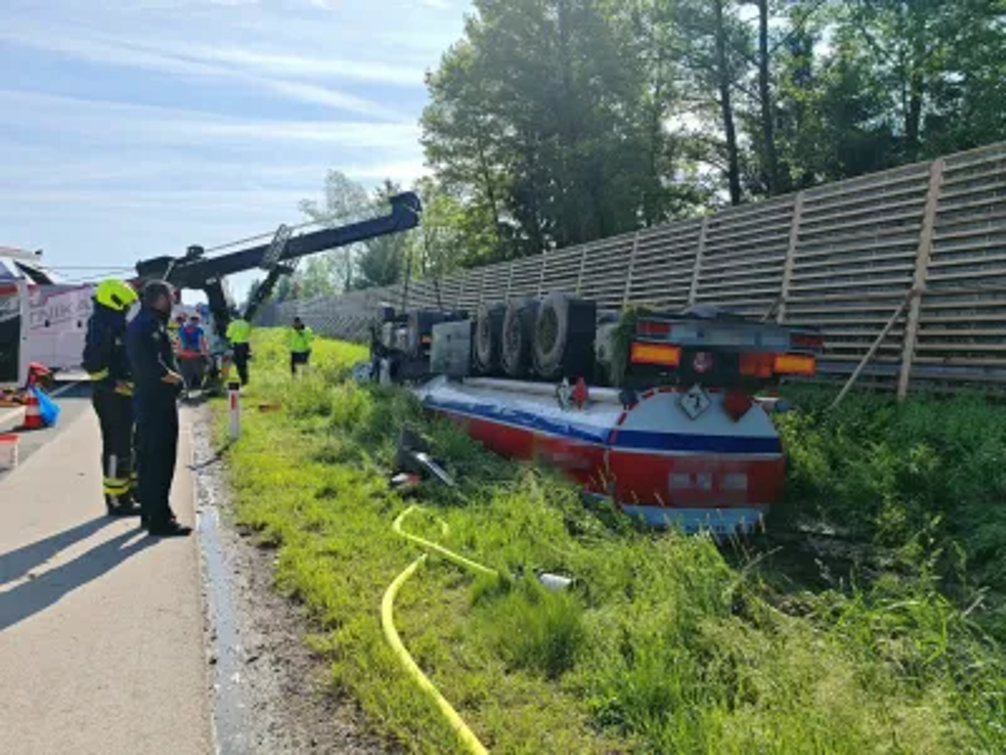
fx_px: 785
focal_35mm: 27
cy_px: 378
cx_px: 503
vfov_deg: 51.4
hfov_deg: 65.3
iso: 50
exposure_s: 1/2800
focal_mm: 6.83
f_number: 2
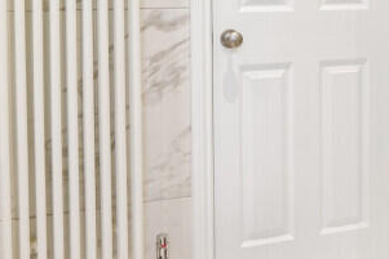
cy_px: -3
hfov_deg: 38.8
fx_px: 551
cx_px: 222
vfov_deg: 25.2
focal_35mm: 51
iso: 100
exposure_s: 1/6
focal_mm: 15
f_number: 8
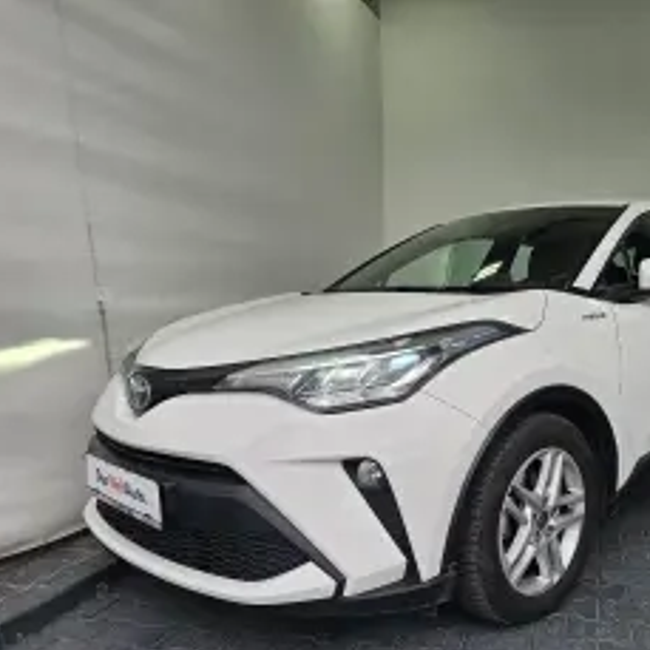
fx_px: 680
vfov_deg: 50.9
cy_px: 380
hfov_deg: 49.5
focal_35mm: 32
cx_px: 471
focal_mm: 6.3
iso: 16
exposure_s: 1/180
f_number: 1.7
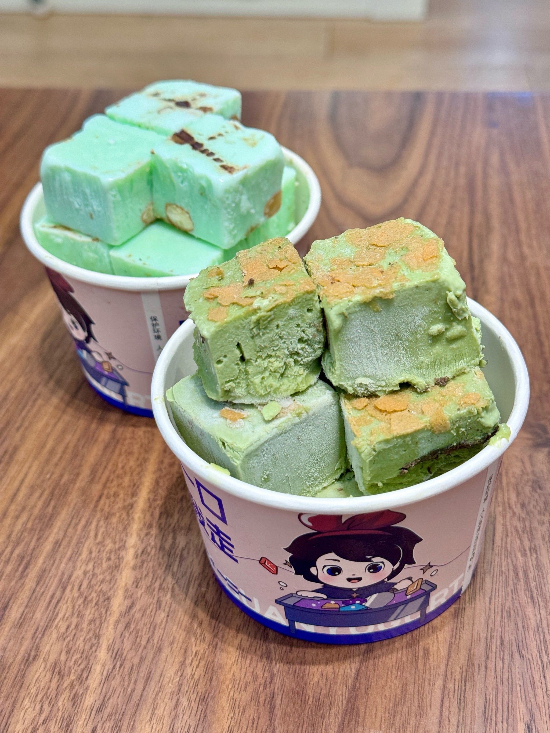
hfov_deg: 30.3
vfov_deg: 39.7
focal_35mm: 48
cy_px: 366
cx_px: 275
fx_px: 1017
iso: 125
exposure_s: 1/60
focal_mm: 6.76
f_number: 1.78
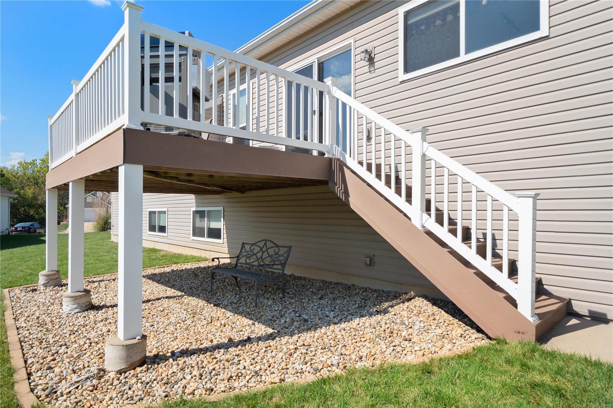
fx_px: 340
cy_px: 204
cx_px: 306
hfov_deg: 84.0
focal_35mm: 20
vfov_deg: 61.9
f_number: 8
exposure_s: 1/800
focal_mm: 10
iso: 400
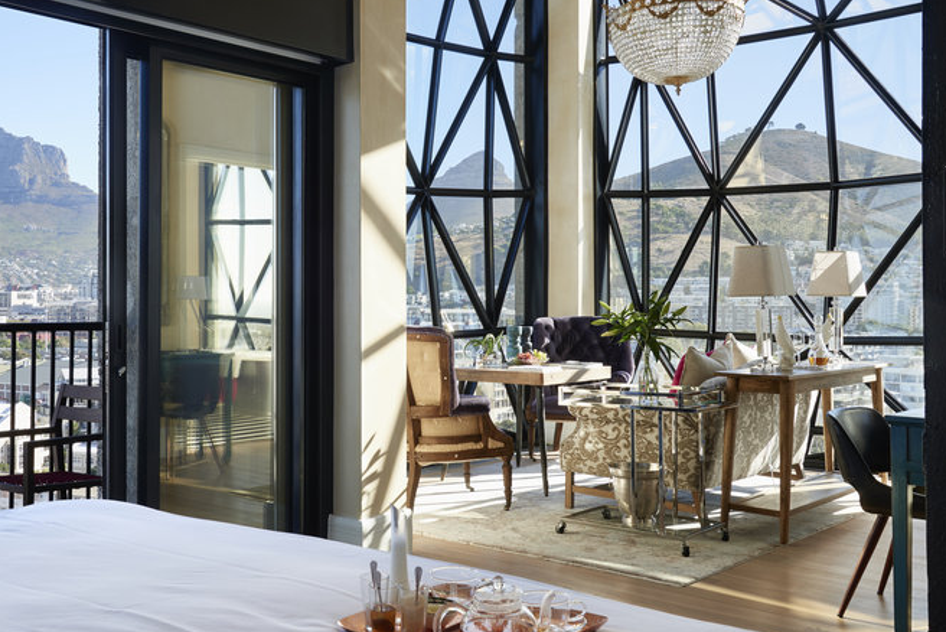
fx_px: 1025
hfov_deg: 49.2
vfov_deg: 34.2
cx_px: 378
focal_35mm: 39
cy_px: 306
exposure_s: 1/20
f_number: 13
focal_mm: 32
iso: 100
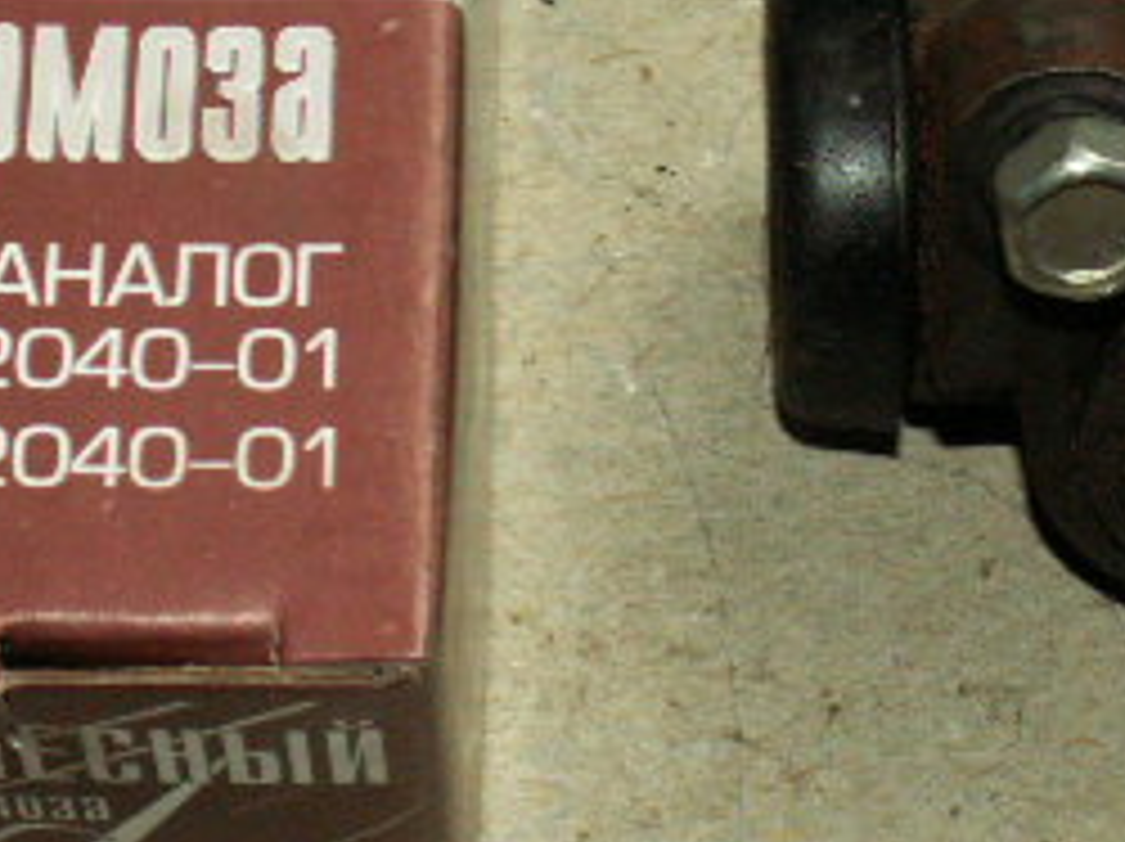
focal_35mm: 159
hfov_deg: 12.4
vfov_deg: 9.3
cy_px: 486
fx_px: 5162
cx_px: 446
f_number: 4.5
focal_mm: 10.28
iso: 160
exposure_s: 1/40
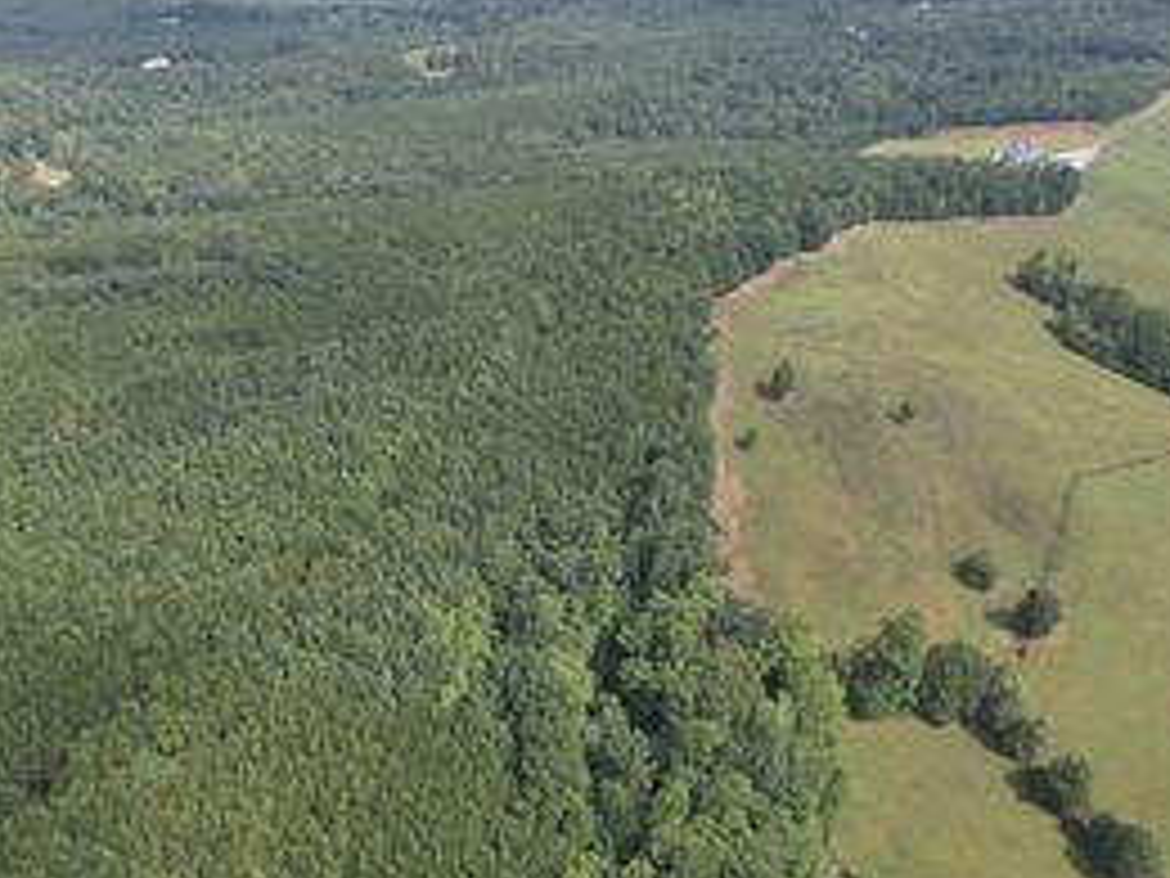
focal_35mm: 35
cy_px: 457
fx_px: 1183
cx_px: 297
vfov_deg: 40.7
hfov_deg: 50.5
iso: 110
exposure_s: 1/1250
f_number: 2.8
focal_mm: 8.38
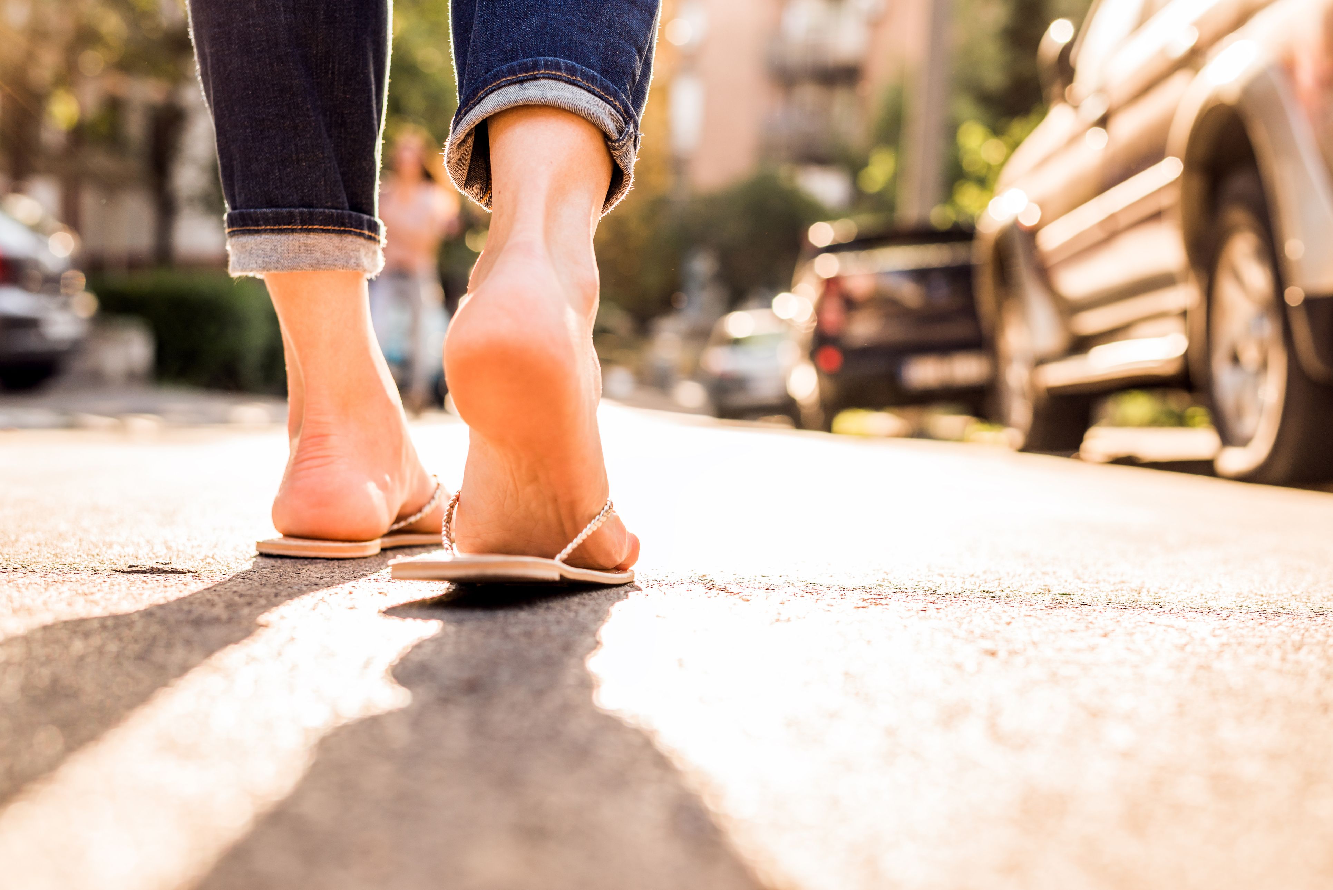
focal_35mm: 50
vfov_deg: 27.0
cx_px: 666
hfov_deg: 39.6
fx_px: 1852
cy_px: 445
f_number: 3.5
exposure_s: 1/400
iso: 200
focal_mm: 50
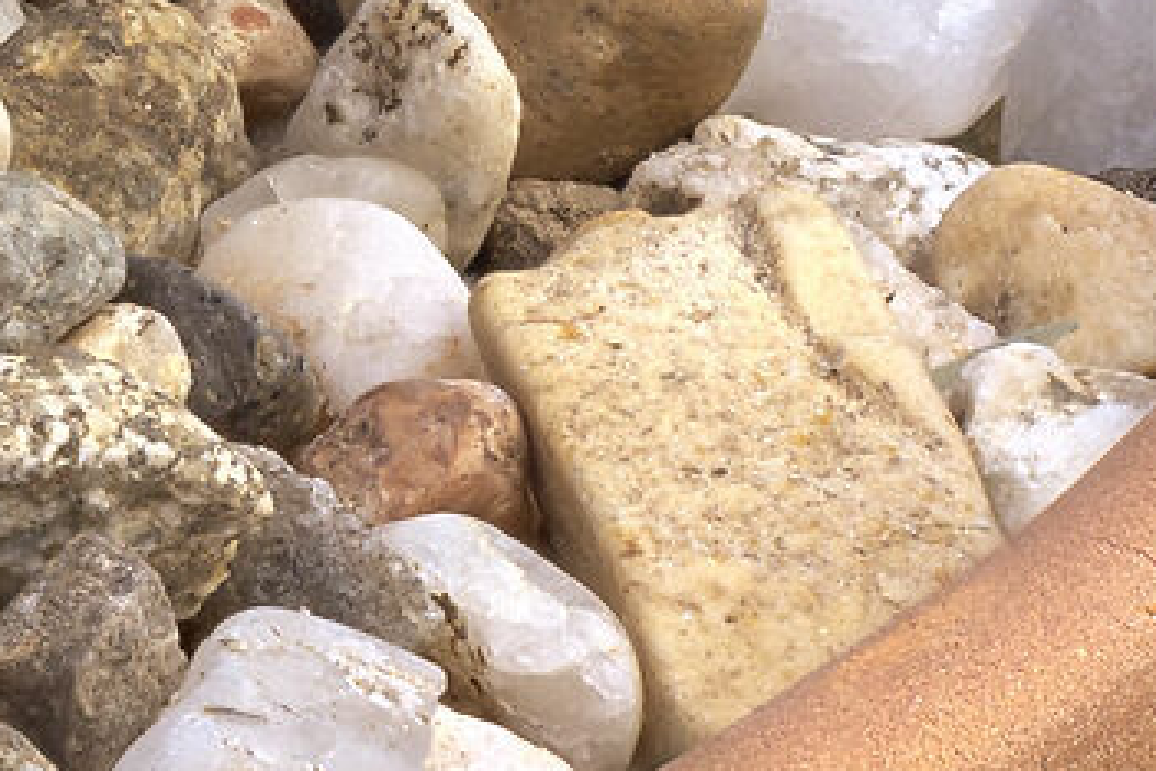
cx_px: -2510
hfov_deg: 2.8
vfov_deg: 1.9
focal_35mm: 718
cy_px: -1437
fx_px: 23054
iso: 100
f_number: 4
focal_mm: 105
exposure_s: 1/125
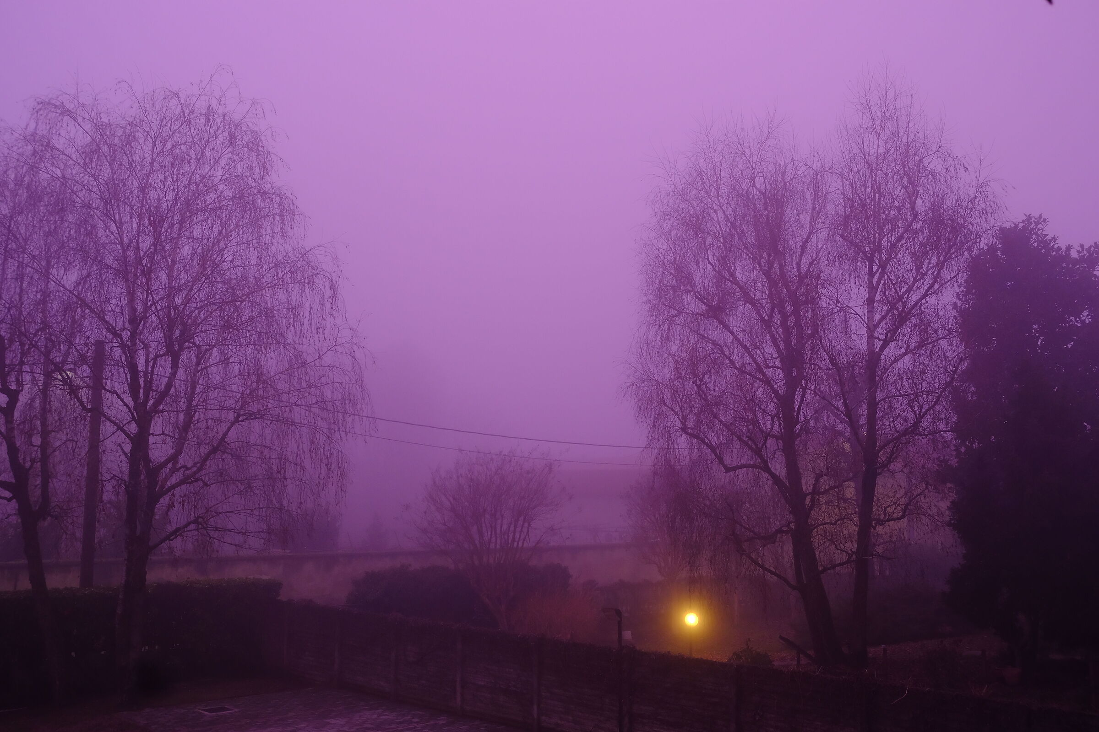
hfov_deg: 54.4
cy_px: 366
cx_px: 550
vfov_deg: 37.9
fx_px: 1068
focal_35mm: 35
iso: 800
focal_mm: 23.3
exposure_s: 1/4
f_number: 4.5
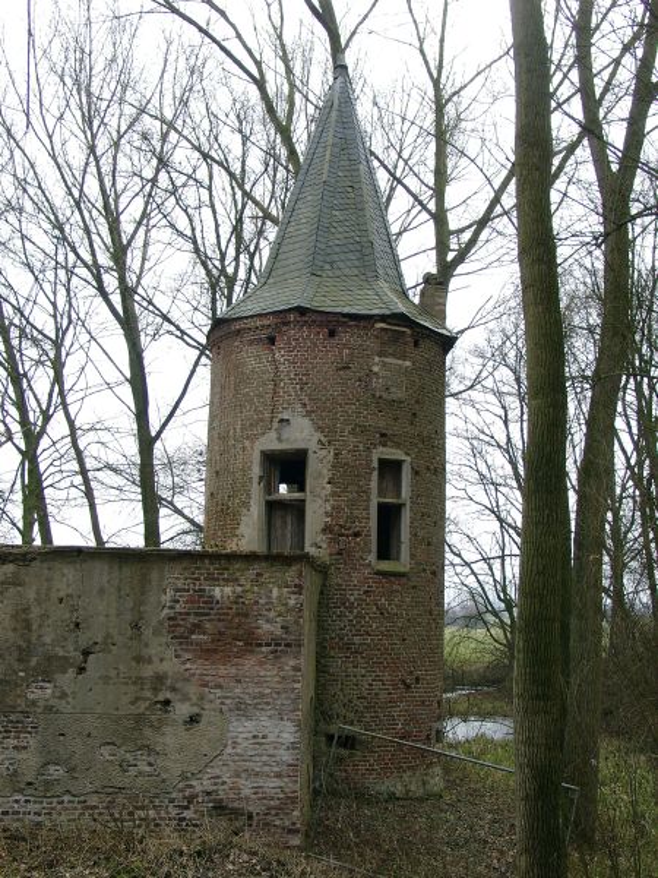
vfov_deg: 42.1
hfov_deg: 32.2
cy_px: 439
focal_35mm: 45
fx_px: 1141
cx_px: 329
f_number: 4
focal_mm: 9.29
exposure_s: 1/104
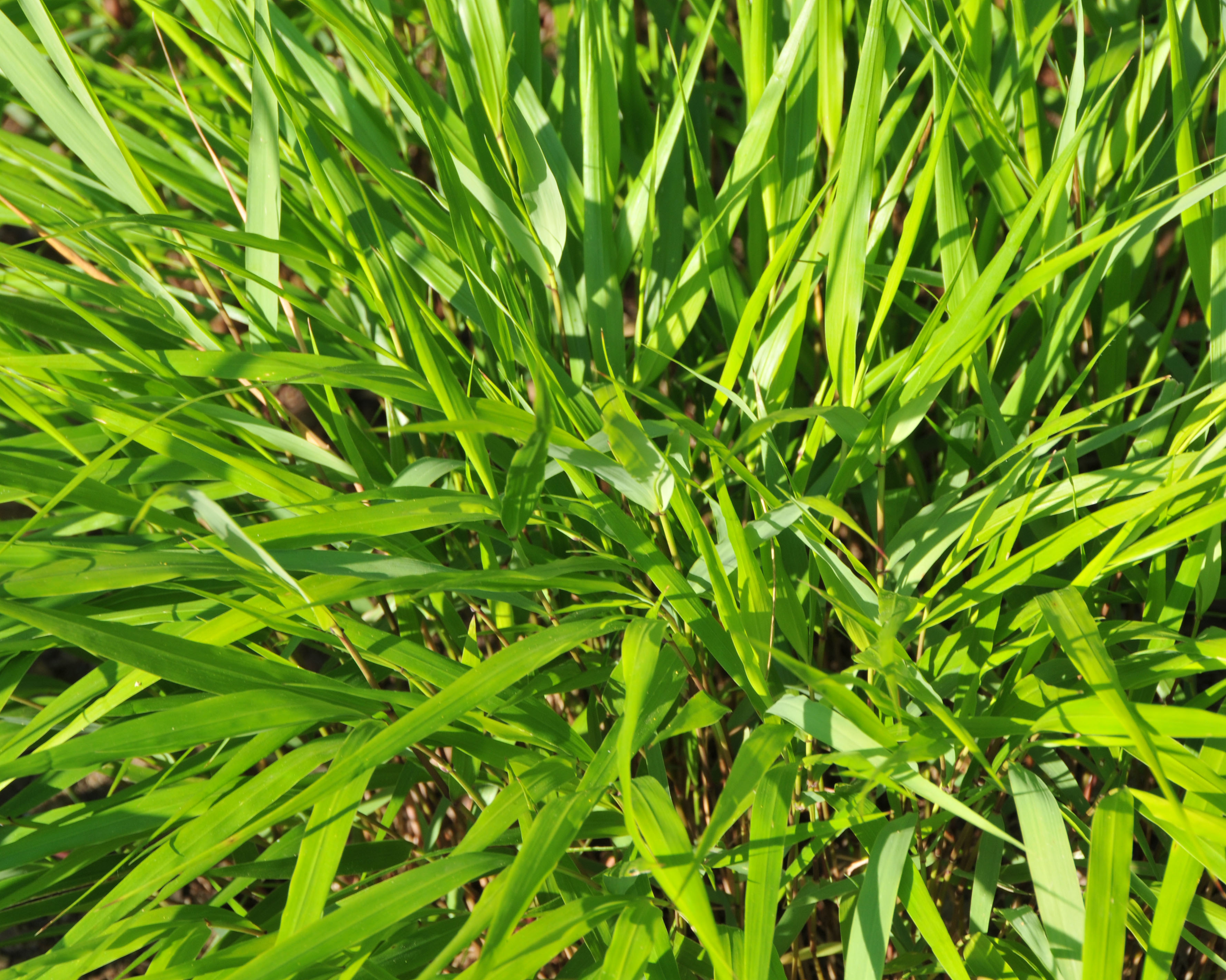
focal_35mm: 221
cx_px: 542
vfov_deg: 7.0
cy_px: 492
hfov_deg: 8.7
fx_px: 8018
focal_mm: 130
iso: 200
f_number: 11
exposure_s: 1/100
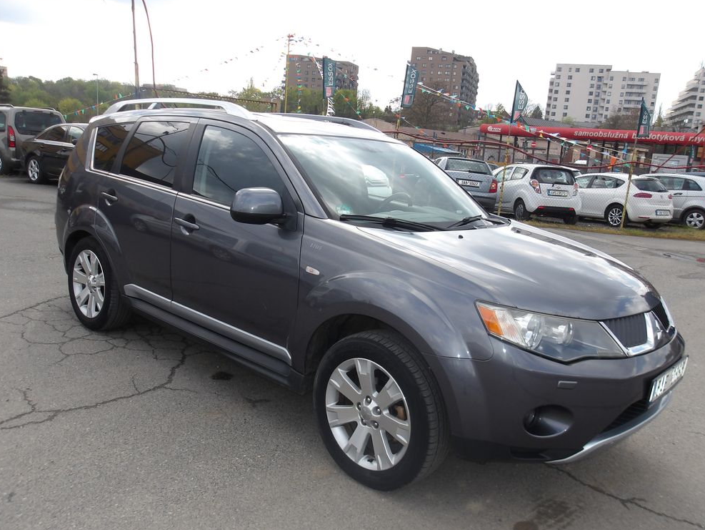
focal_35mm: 28
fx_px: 570
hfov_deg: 63.4
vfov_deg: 49.8
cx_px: 358
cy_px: 264
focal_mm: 4.9
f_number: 3
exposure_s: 1/694
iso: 100
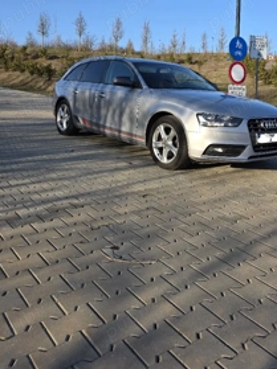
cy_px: 116
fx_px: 352
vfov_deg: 54.0
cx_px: 174
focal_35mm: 33
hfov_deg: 42.6
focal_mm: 6.3
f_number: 1.7
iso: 80
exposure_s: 1/5000
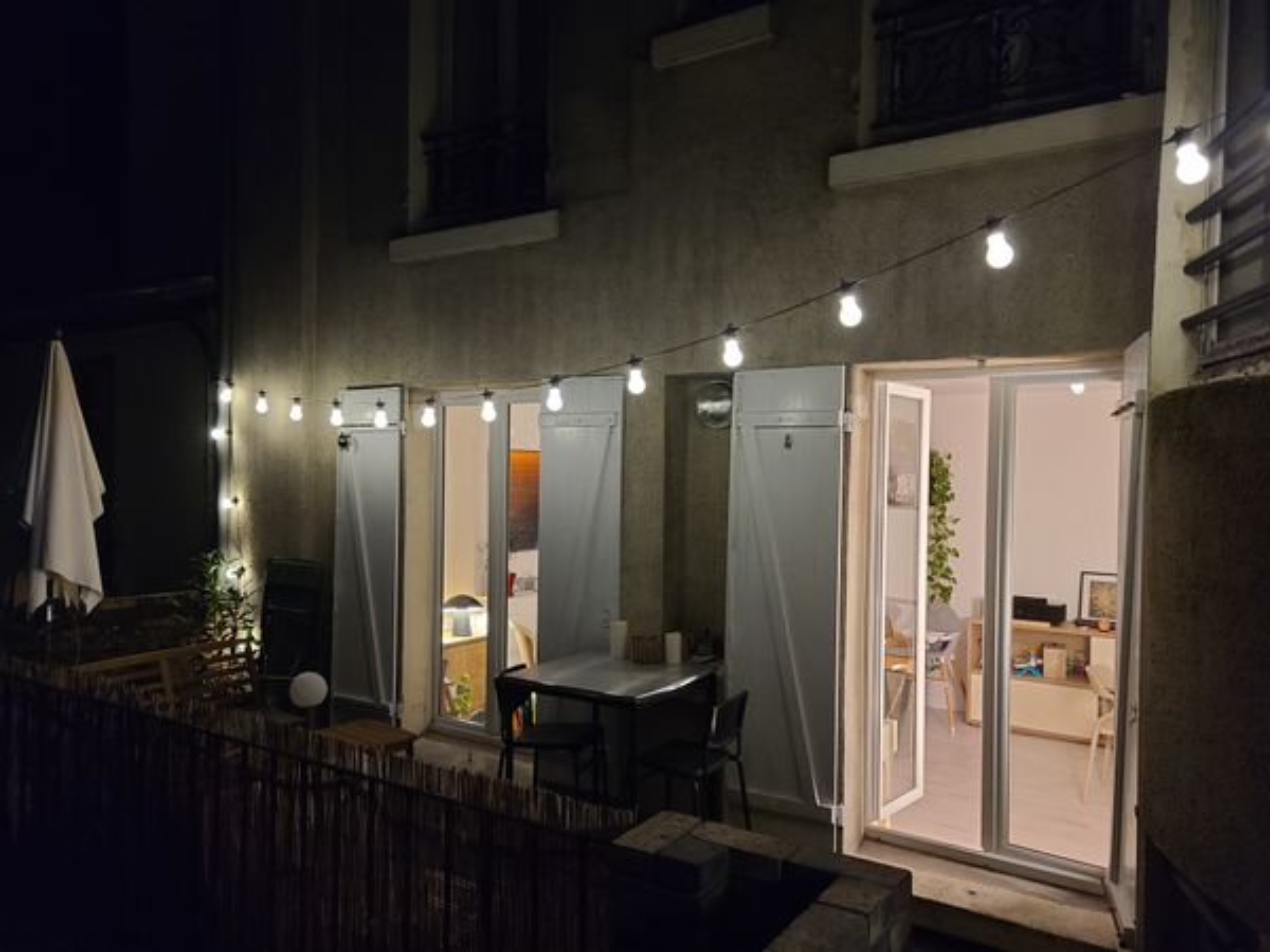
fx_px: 954
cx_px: 635
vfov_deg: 53.1
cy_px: 476
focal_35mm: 26
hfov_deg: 67.3
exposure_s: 1/24
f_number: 1.8
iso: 800
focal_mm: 5.4
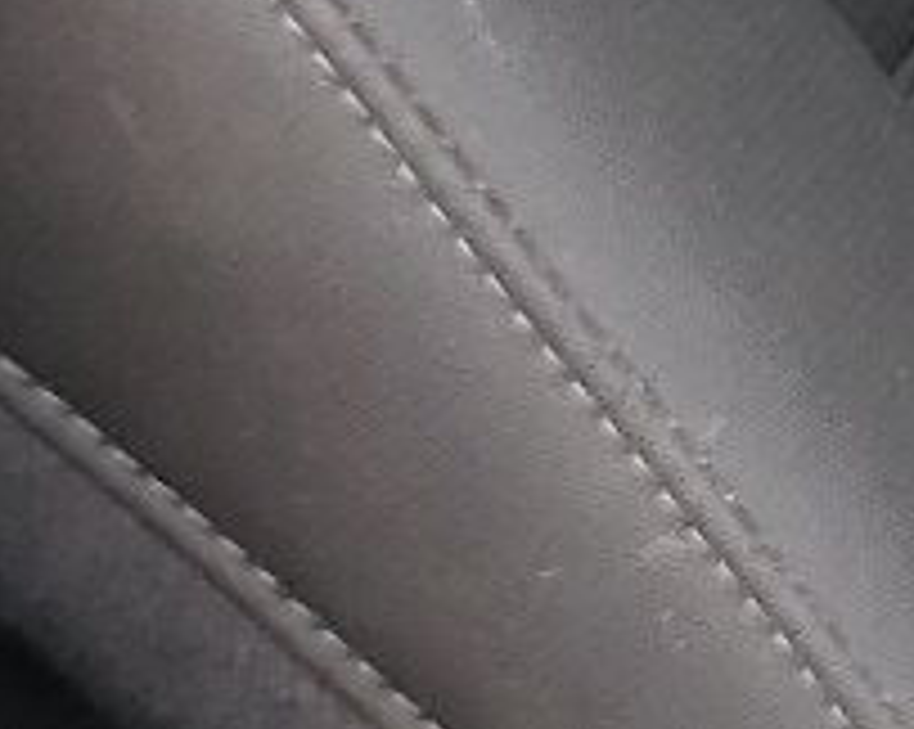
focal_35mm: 200
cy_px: -572
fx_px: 5405
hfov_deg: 8.2
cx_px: 2796
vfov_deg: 7.5
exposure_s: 1/50
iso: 58
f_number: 1.5
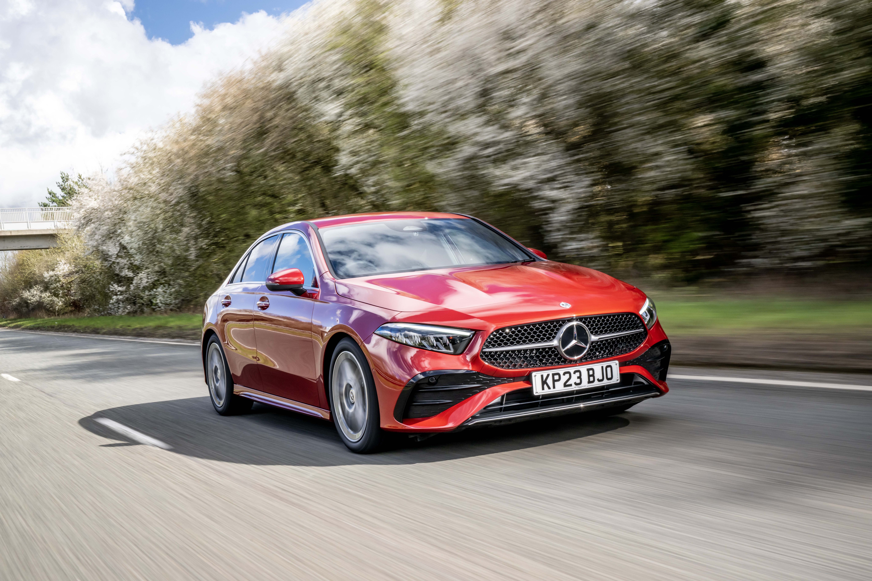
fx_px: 1041
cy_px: 290
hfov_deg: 45.4
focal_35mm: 43
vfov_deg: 31.2
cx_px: 436
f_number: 18
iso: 320
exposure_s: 1/40
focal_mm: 43
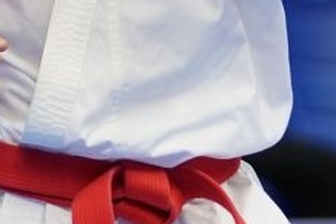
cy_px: 152
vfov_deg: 1.2
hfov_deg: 1.8
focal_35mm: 1133
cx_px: 125
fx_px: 10581
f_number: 2.8
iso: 1250
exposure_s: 1/500
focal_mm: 146
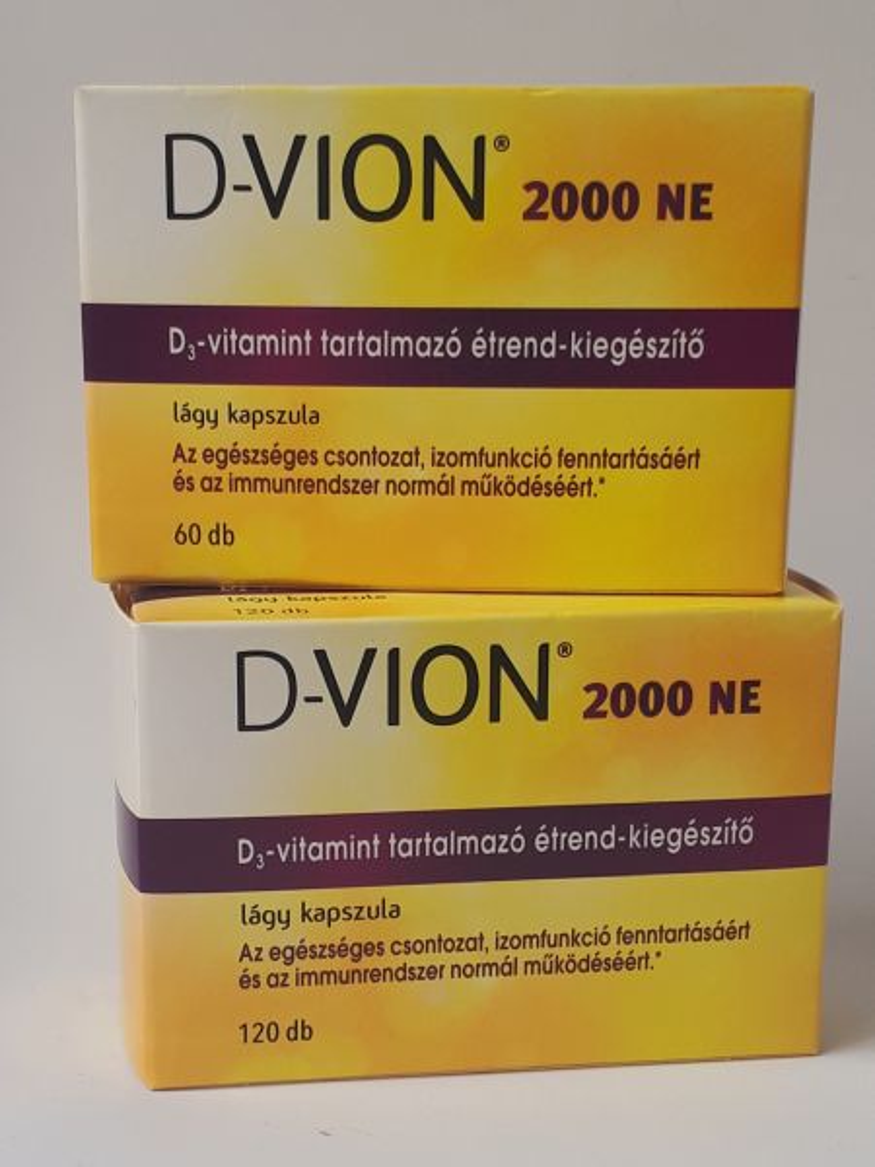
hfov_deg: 51.4
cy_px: 584
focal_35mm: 27
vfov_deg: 65.3
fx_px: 910
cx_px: 438
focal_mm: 3.6
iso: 40
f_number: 1.9
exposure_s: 1/153
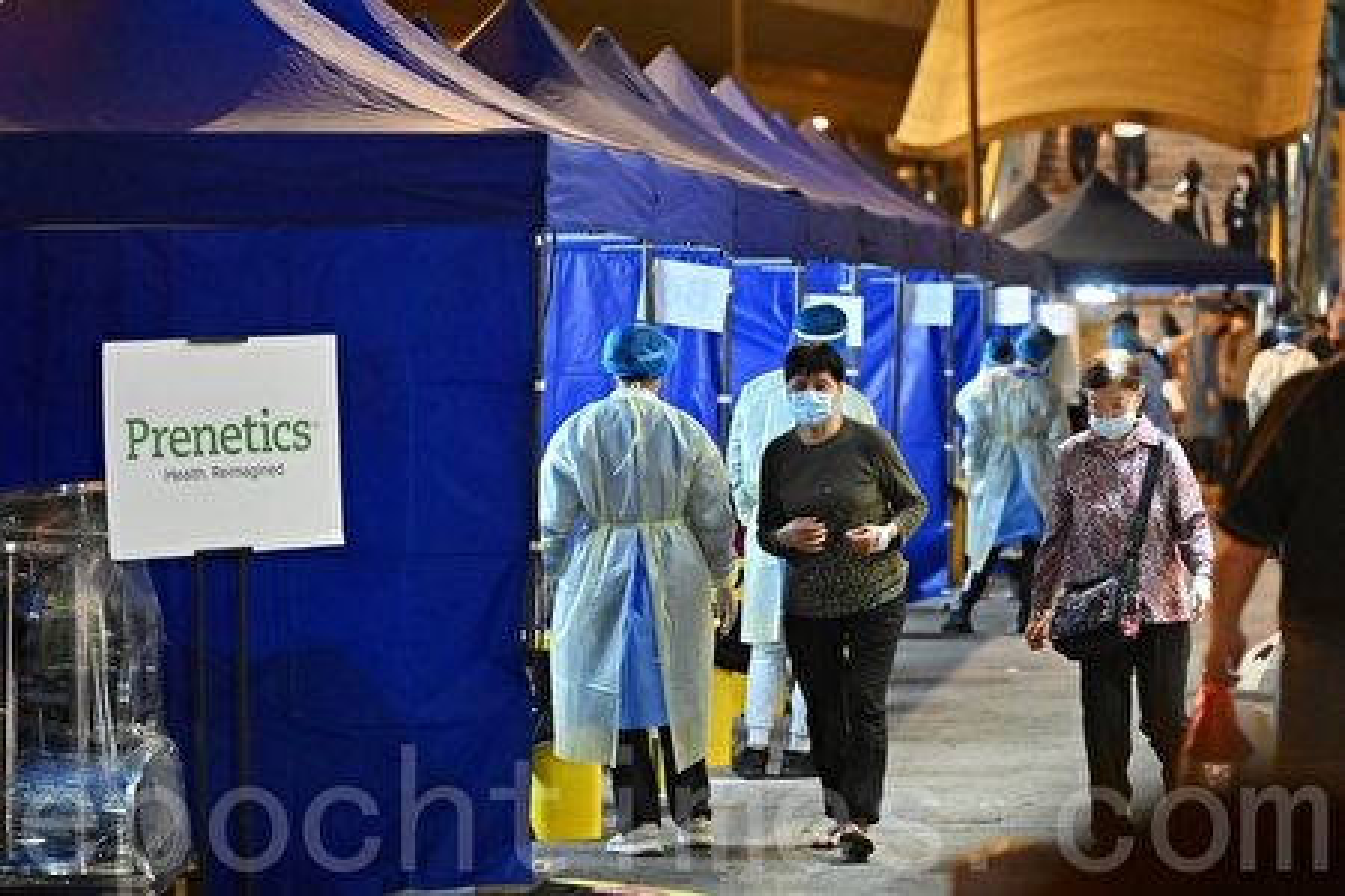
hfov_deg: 12.5
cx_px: 672
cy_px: 448
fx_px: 6164
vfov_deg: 8.3
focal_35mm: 165
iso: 18000
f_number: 5
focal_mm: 165
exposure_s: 1/160
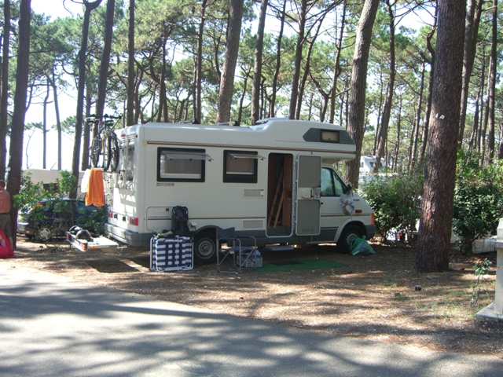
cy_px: 188
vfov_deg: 37.7
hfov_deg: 49.0
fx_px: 552
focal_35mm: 38
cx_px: 252
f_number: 2.8
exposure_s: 1/200
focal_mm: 7.9
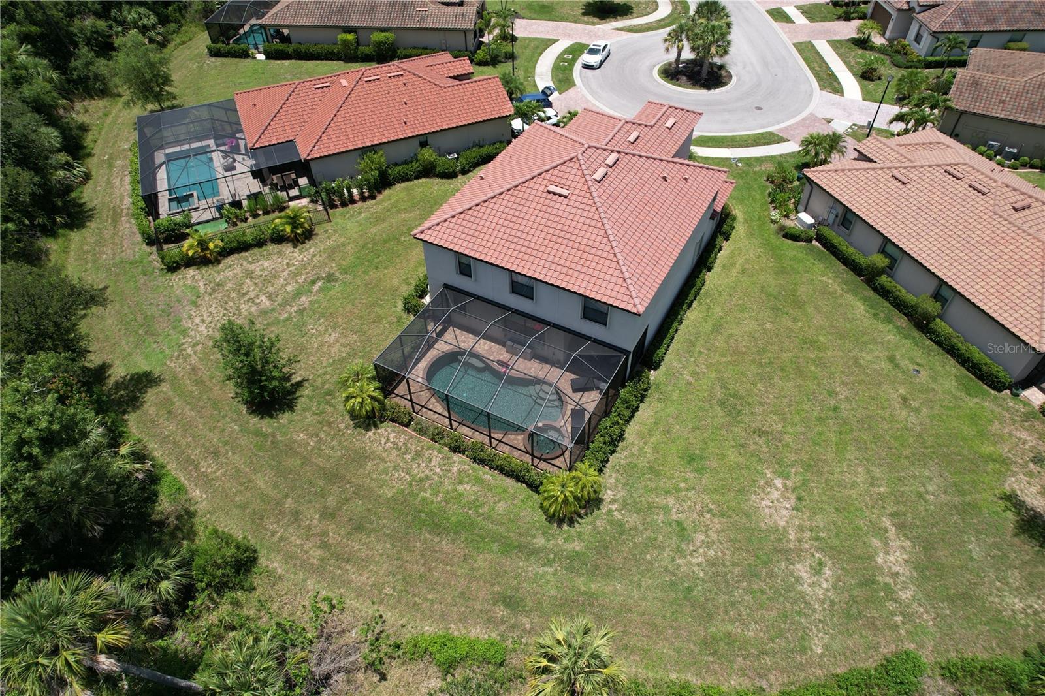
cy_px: 348
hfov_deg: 78.6
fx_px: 638
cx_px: 522
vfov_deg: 57.2
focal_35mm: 22
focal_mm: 8.38
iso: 100
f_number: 2.8
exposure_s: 1/1600
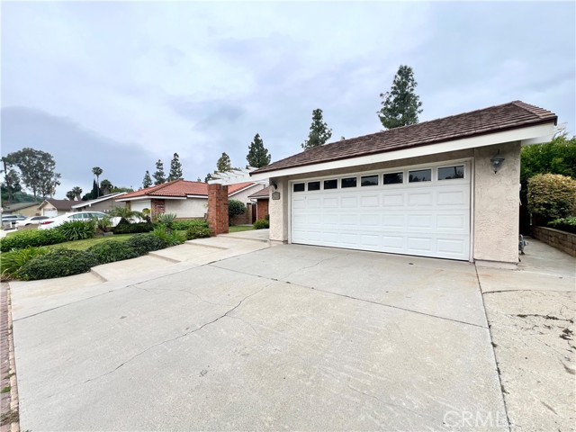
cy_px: 216
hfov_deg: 106.2
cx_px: 288
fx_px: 216
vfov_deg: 89.9
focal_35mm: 13
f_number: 1.8
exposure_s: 1/595
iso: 32
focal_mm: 1.57
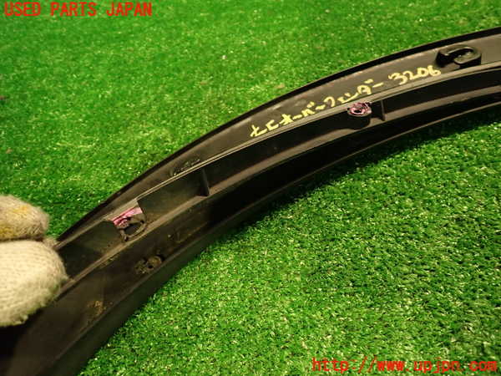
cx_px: 250
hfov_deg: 69.4
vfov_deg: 54.9
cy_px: 188
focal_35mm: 25
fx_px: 362
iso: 400
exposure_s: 1/30
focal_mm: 4.5
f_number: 2
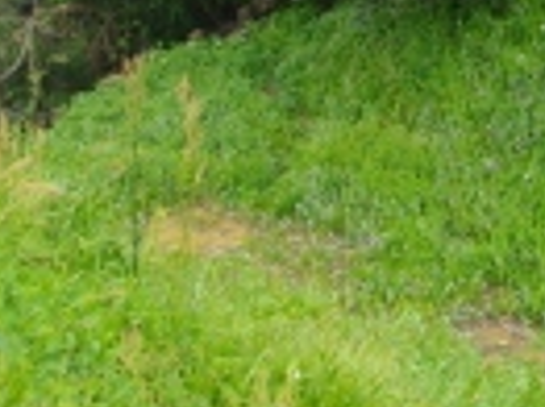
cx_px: 433
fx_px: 1919
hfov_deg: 16.1
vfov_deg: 11.8
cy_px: -98
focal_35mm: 122
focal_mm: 5.7
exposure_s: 1/200
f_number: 2.9
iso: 100
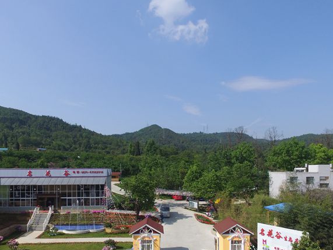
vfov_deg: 49.0
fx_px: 270
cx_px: 159
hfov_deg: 63.4
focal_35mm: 28
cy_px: 164
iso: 100
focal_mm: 3.61
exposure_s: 1/1081
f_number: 2.8
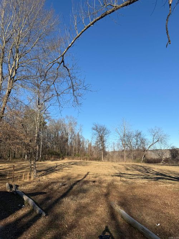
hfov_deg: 56.8
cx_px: 90
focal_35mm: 24
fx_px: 166
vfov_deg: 71.6
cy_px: 120
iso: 80
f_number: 1.78
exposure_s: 1/3953
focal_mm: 6.76
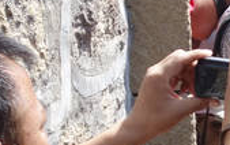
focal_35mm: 272
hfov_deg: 7.2
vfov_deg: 4.8
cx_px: 555
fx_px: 1707
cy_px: 196
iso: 125
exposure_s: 1/400
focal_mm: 16.01
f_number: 3.5
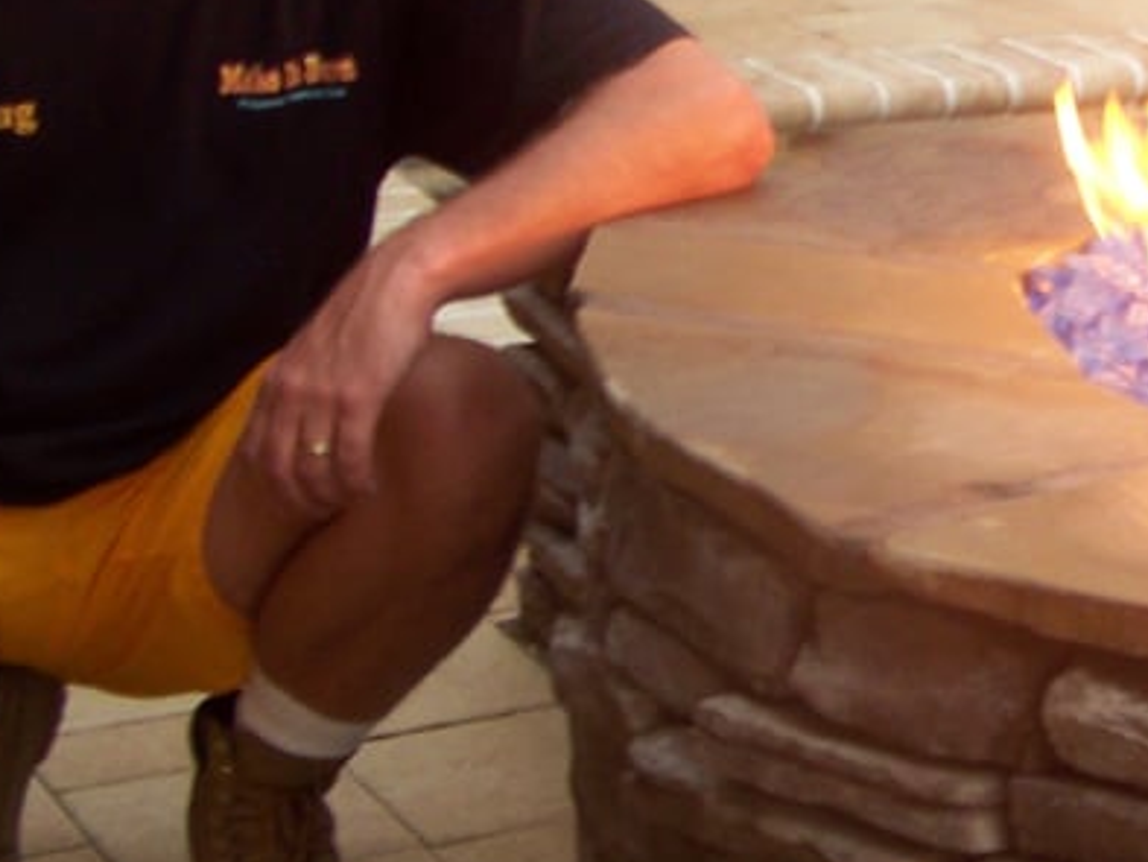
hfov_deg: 15.5
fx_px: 4047
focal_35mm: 122
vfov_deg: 12.1
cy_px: 257
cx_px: 1389
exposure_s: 1/30
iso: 90
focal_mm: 5.85
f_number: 2.8
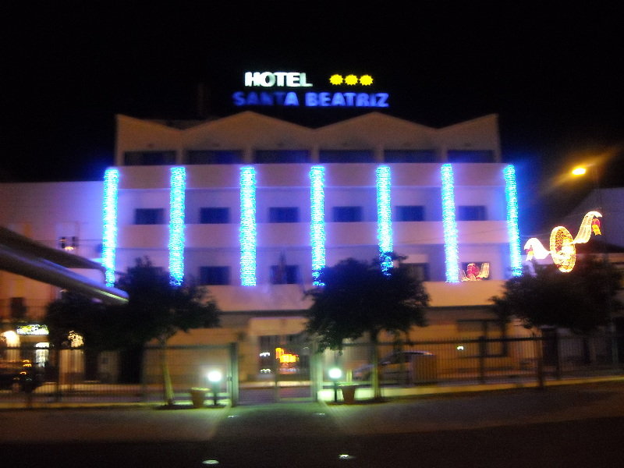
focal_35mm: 35
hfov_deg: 52.6
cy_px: 234
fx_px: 631
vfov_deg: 40.7
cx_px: 312
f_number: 2.8
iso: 590
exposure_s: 1/8
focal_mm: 5.7
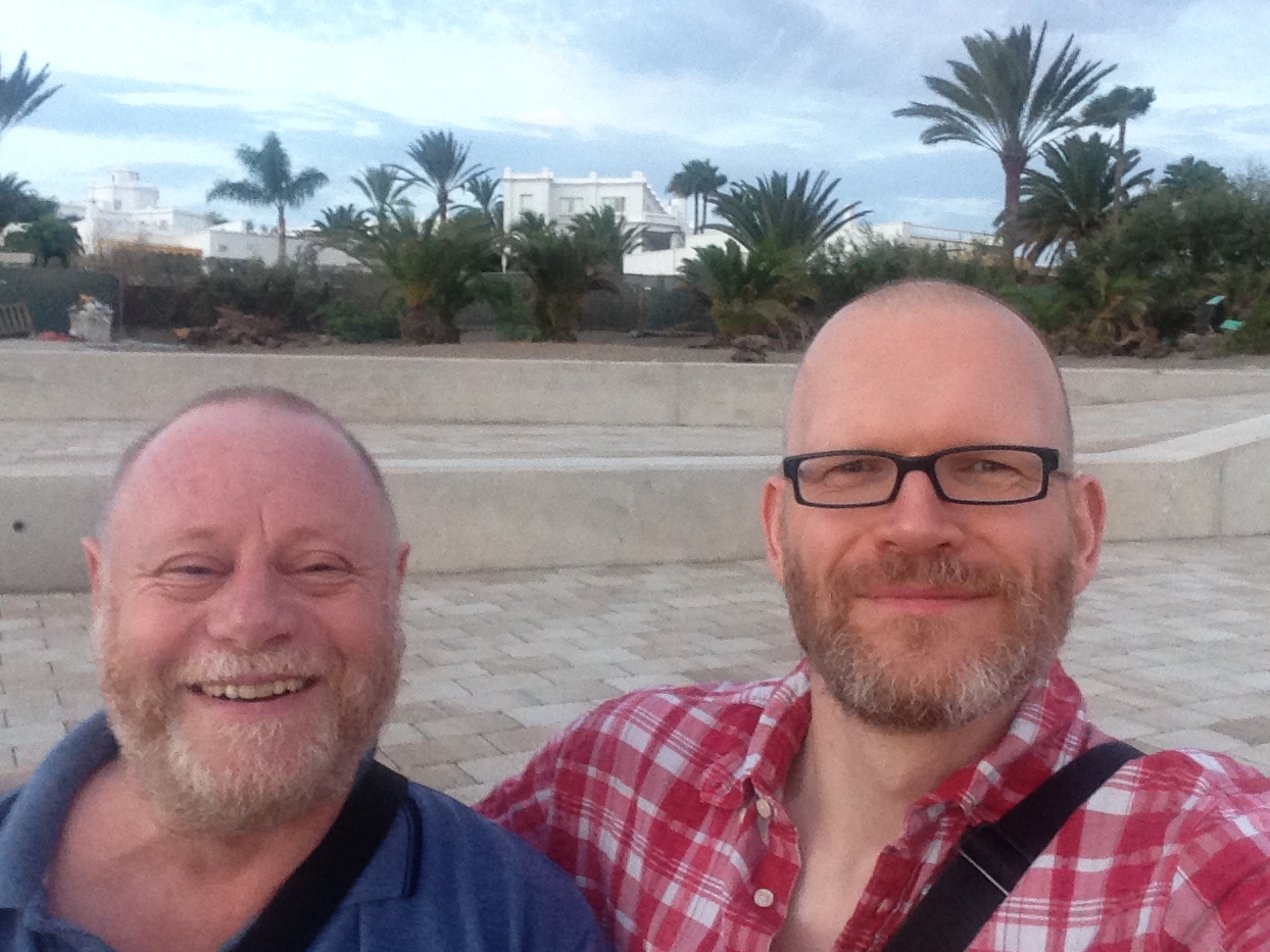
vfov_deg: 39.7
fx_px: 1321
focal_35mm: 36
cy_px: 482
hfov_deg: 51.3
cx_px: 620
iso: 125
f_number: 2.4
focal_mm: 2.18
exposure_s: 1/30
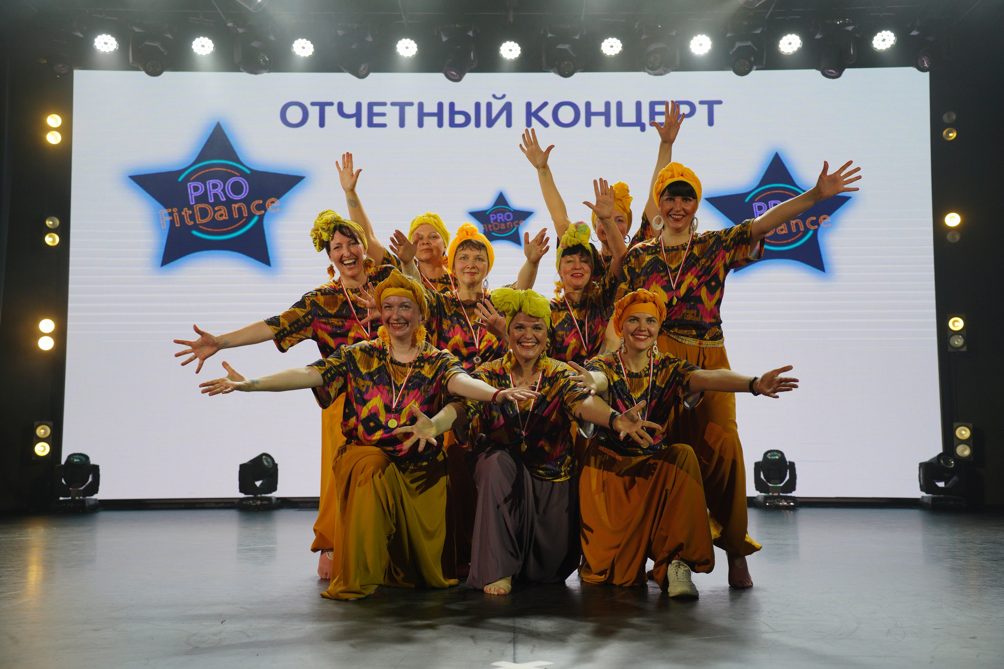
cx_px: 502
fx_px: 1143
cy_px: 334
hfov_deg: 47.4
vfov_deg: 32.6
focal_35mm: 41
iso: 640
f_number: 4
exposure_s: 1/160
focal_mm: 41
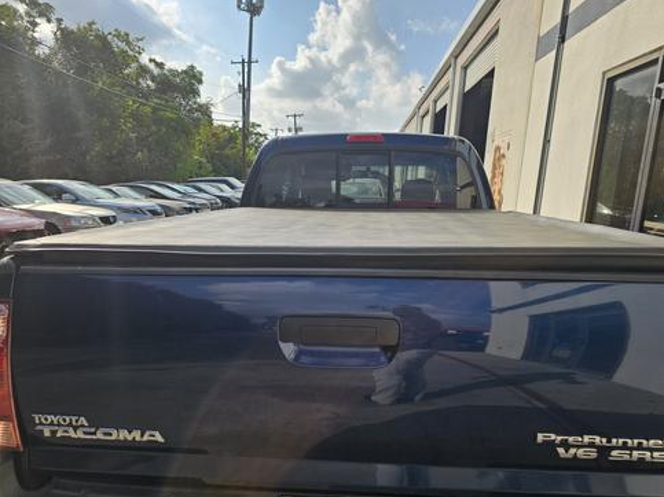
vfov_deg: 56.8
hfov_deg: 71.6
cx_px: 345
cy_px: 257
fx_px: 460
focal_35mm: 24
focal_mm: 6.3
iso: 20
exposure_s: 1/1225
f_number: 1.7
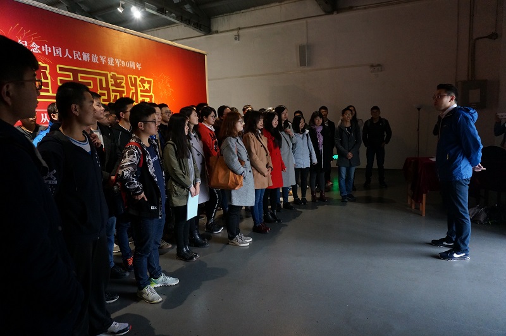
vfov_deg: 53.0
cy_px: 168
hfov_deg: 73.8
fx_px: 337
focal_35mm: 24
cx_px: 253
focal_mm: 16
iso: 2000
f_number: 4
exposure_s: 1/60
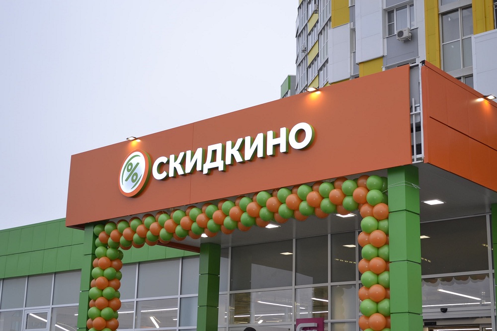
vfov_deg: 23.8
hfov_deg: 35.1
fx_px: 787
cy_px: 166
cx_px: 248
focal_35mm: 57
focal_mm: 38
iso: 250
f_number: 5
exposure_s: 1/125
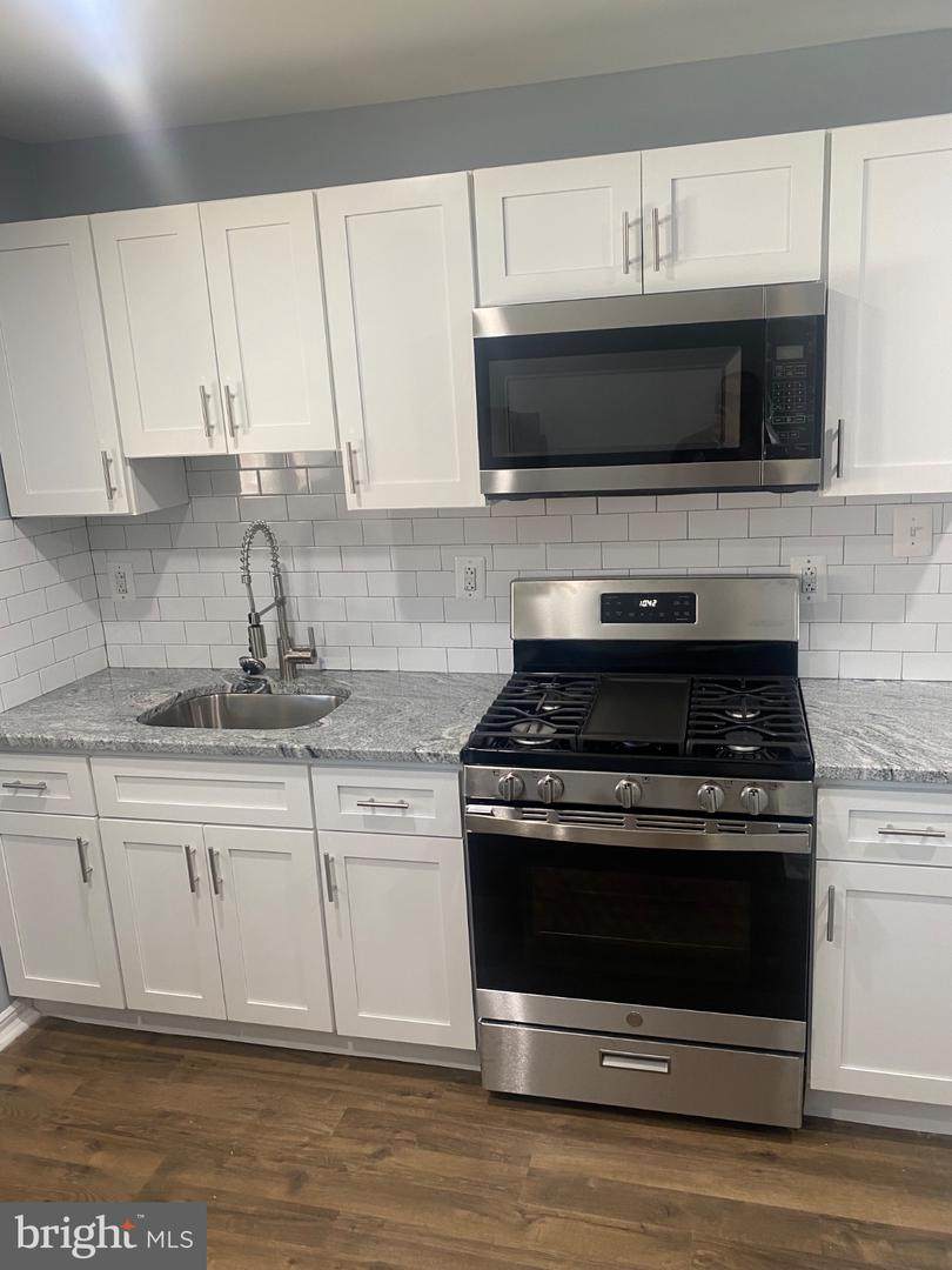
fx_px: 953
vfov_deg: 67.3
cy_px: 635
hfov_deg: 53.1
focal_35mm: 26
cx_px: 476
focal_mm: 4.25
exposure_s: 1/60
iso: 80
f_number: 1.8
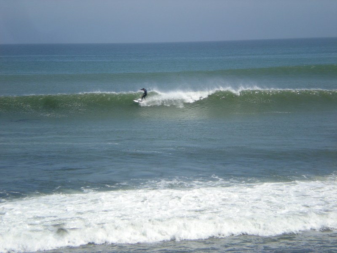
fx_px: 1110
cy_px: 126
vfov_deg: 13.0
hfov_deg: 17.3
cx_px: 168
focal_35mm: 114
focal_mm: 18.9
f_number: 8.5
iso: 50
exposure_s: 1/162
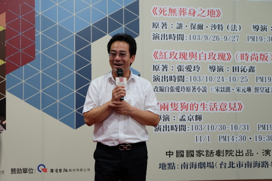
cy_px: 90
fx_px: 566
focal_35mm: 75
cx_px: 136
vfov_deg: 18.2
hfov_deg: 27.0
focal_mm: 50
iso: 1250
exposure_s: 1/30
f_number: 5.6
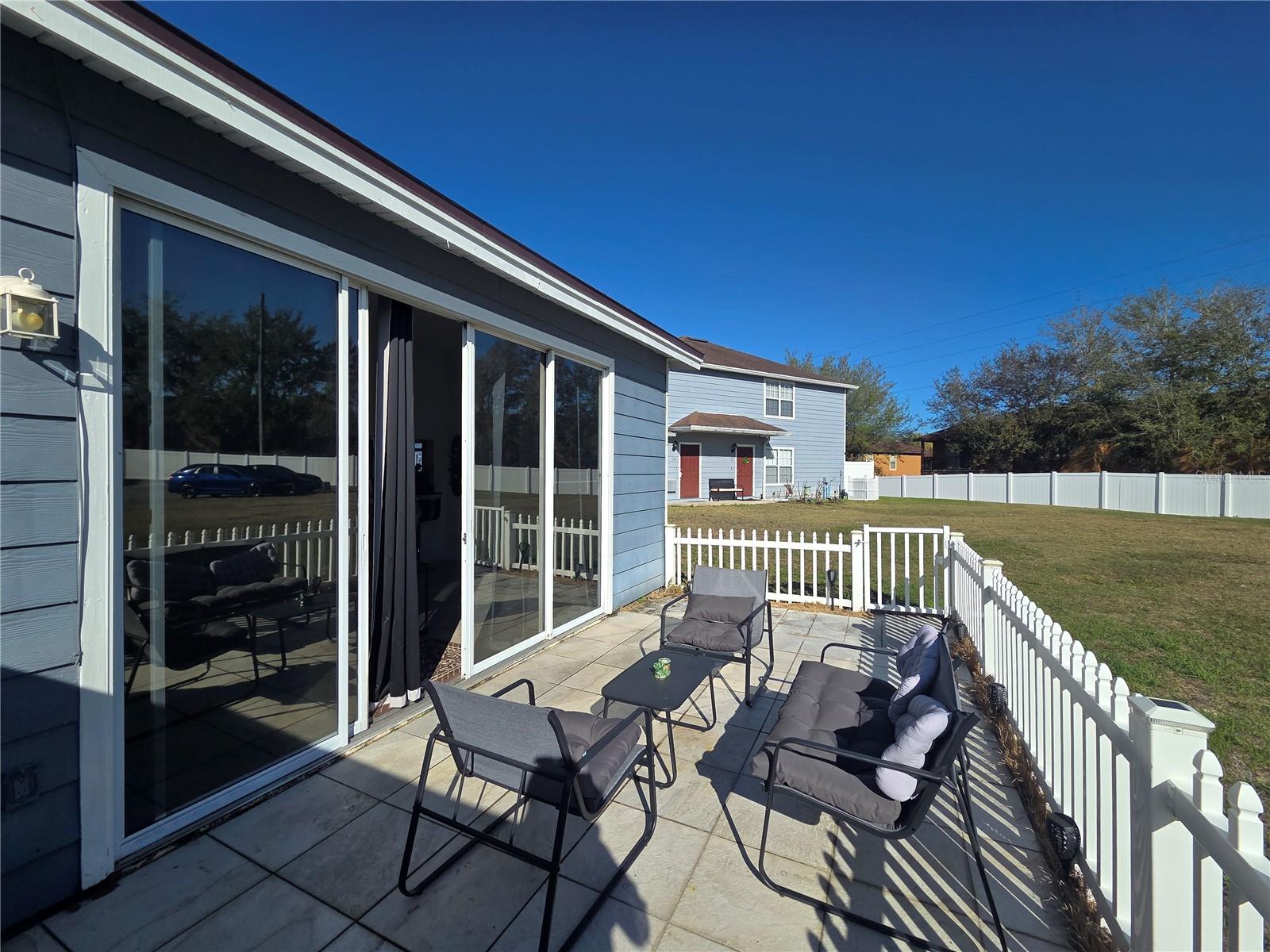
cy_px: 476
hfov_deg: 106.2
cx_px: 635
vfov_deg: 89.9
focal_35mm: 13
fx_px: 477
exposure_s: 1/2686
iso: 50
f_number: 2.2
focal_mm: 2.2
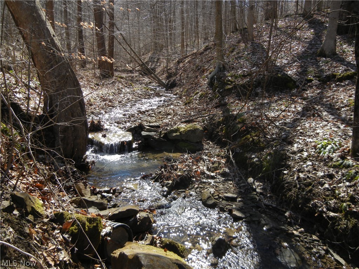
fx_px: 311
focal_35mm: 30
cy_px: 134
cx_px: 180
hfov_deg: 60.0
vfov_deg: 46.8
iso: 160
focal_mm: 5.4
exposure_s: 1/570
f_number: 3.5
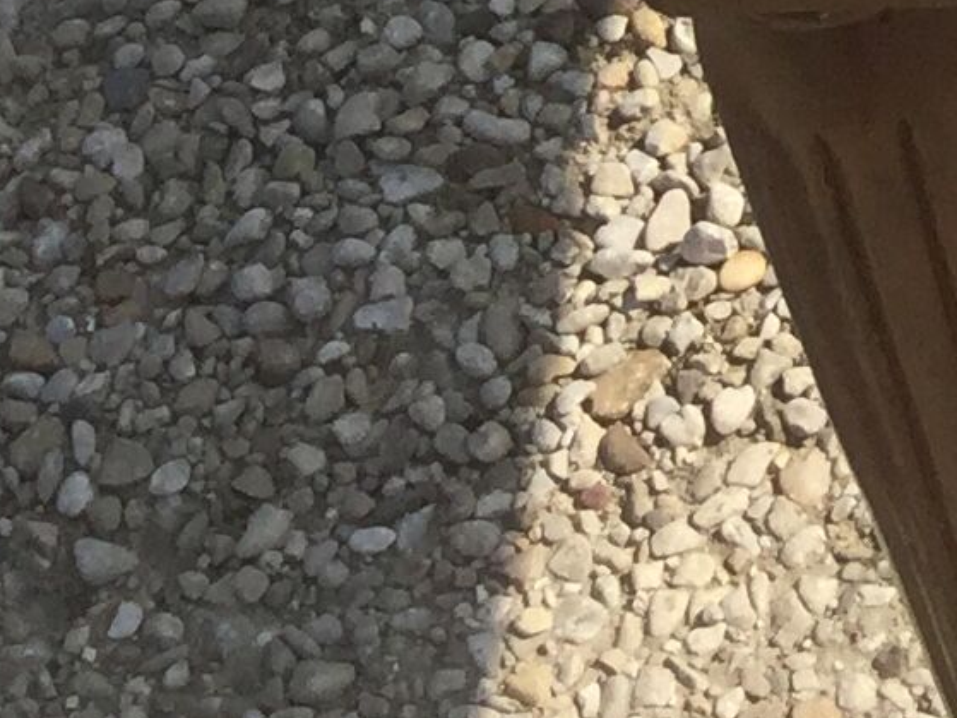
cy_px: -1165
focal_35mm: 181
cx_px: 1929
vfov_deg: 7.5
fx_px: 5003
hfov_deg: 10.1
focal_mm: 3.3
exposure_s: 1/1087
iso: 25
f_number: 2.4
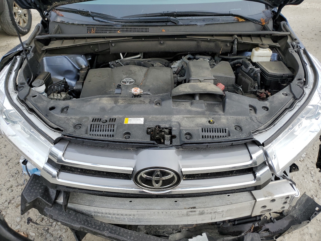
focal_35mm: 26
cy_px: 120
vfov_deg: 53.1
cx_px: 160
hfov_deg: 67.3
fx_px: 241
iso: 50
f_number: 1.5
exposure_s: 1/909
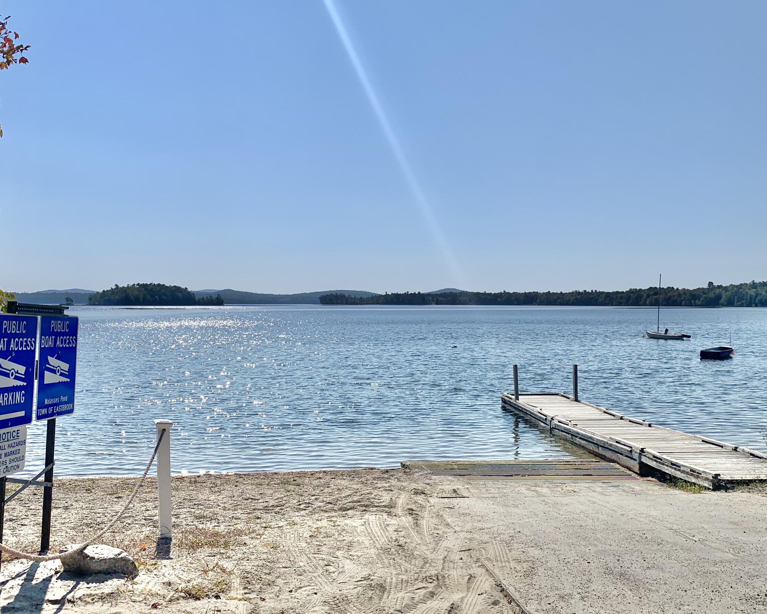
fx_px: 772
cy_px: 293
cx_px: 395
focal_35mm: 34
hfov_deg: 52.8
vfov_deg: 43.3
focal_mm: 4.25
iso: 25
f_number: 1.8
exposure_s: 1/8696
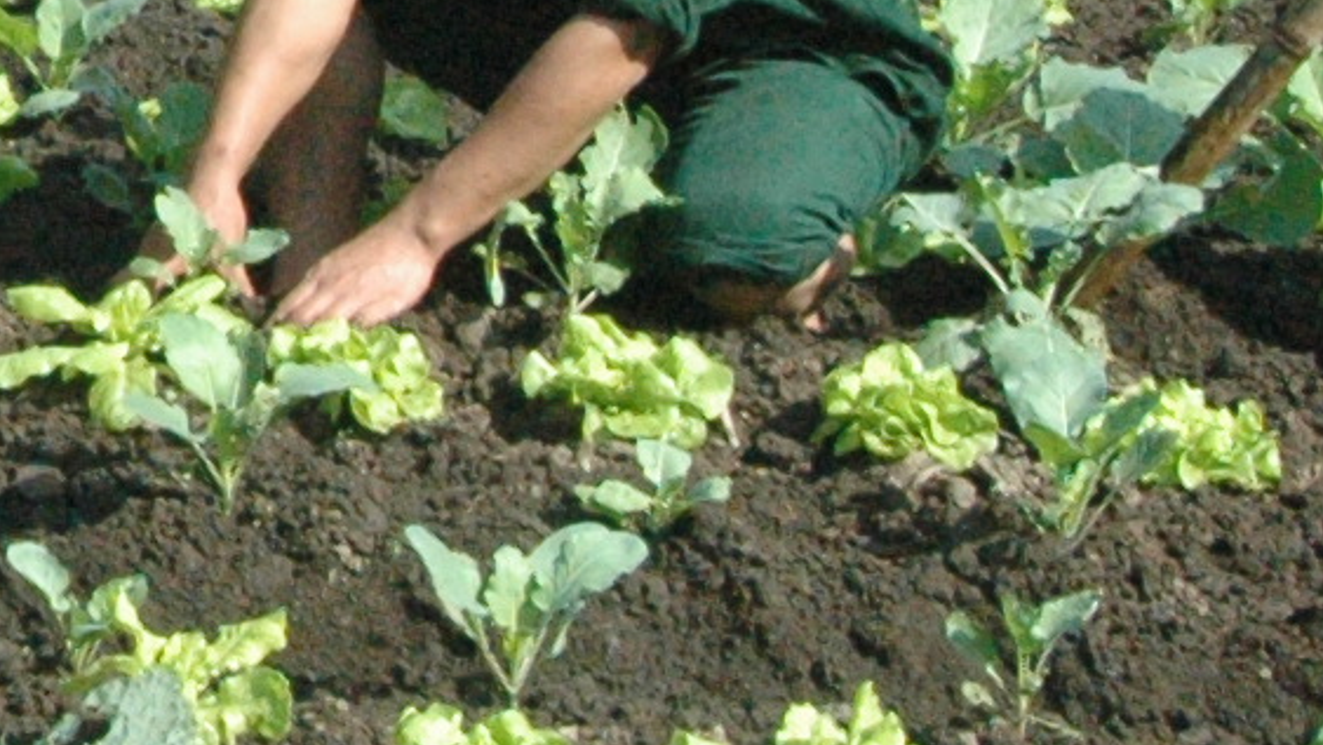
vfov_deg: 5.1
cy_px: -414
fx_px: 8246
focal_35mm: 235
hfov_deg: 8.8
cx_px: -924
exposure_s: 1/800
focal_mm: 28
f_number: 14
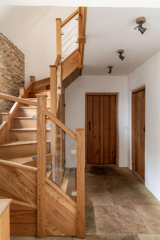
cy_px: 120
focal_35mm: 24
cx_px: 80
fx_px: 160
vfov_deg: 73.8
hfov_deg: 53.1
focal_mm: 24
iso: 200
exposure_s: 1/2.5
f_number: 9
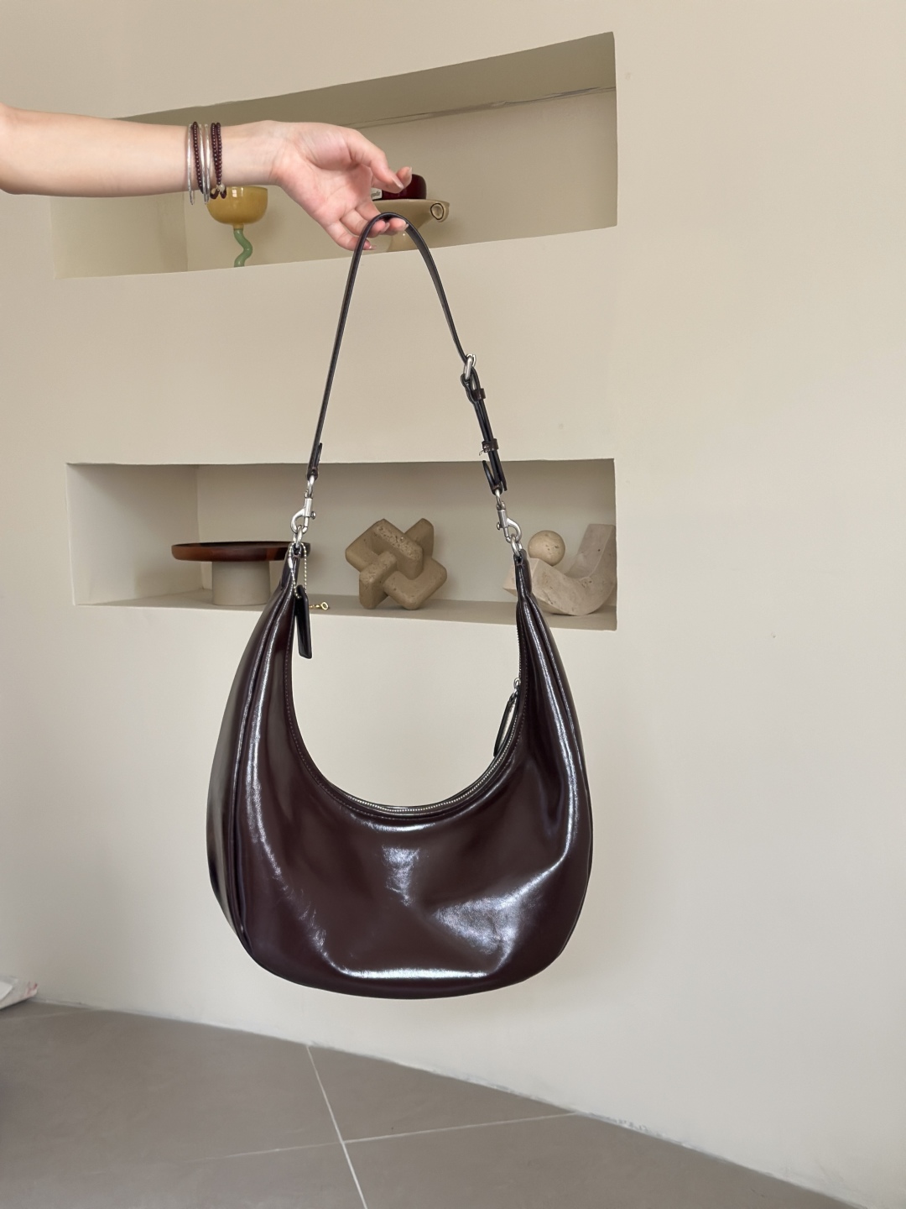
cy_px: 604
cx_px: 453
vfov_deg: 39.7
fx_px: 1675
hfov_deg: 30.3
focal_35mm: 48
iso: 200
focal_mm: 6.86
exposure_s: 1/60
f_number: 1.78
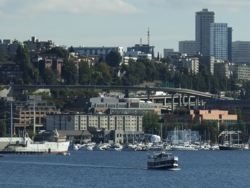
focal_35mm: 332
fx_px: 2397
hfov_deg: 5.9
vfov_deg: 4.5
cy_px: 15
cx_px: 268
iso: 100
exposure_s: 1/800
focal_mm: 26.9
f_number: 5.2
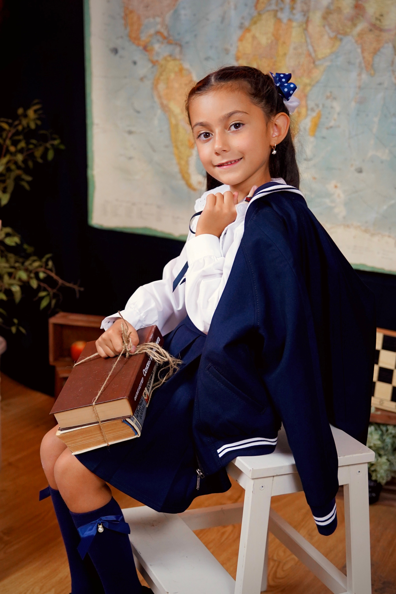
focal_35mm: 35
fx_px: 582
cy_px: 297
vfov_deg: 54.0
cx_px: 198
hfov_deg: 37.6
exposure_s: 1/200
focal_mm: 35.3
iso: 1600
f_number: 2.8
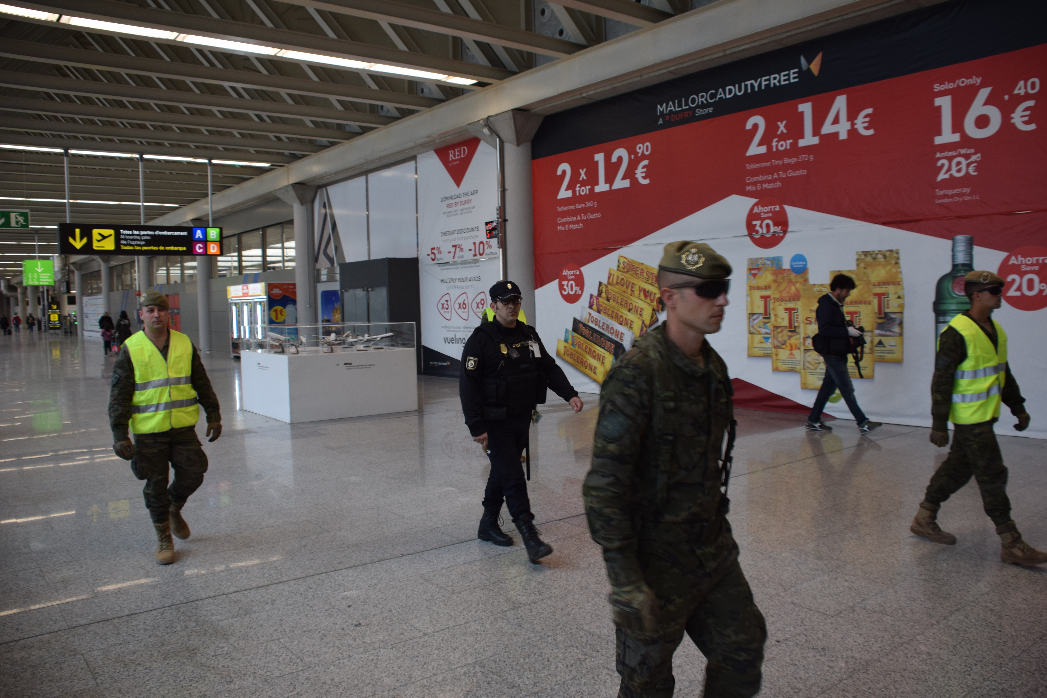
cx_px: 524
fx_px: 785
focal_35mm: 27
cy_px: 349
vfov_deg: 47.9
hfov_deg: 67.4
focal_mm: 18
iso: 400
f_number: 4.5
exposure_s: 1/80
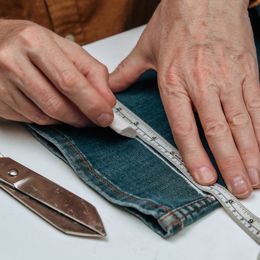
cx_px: 137
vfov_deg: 16.3
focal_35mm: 107
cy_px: 130
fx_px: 909
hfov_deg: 16.3
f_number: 4
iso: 200
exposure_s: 1/125
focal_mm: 55
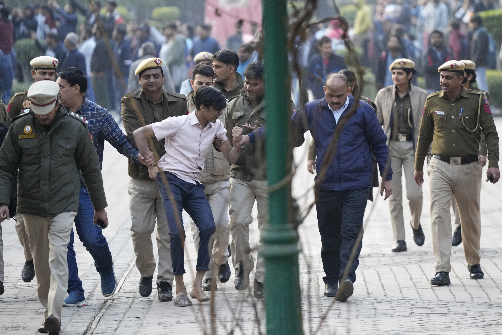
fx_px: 4183
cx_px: 251
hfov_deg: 6.9
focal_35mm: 300
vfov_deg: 4.6
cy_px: 168
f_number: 2.8
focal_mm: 200
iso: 1600
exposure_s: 1/640
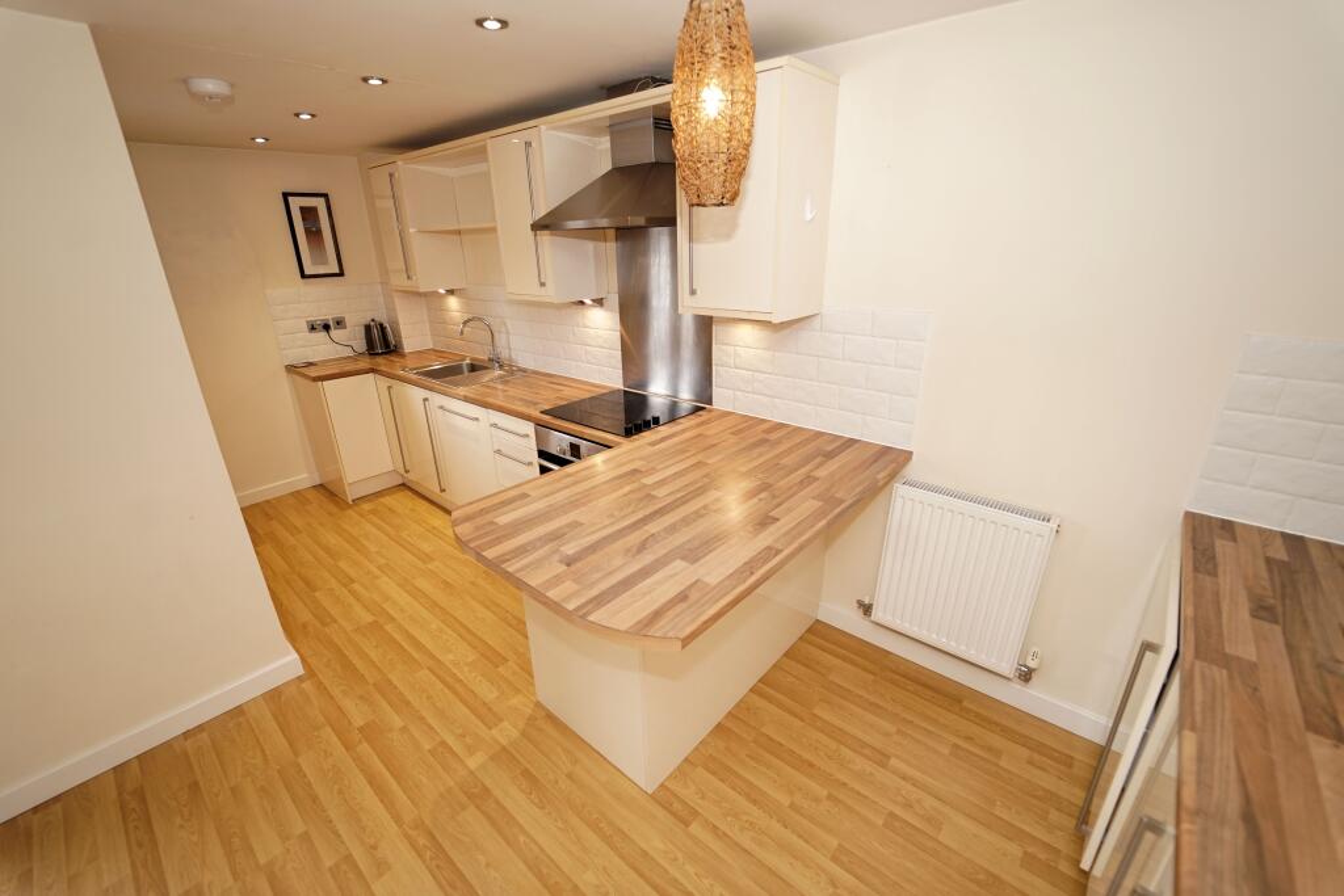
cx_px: 672
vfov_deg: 81.2
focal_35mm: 14
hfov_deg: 104.2
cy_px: 448
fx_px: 523
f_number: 3.2
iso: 250
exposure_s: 1/60
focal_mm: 14
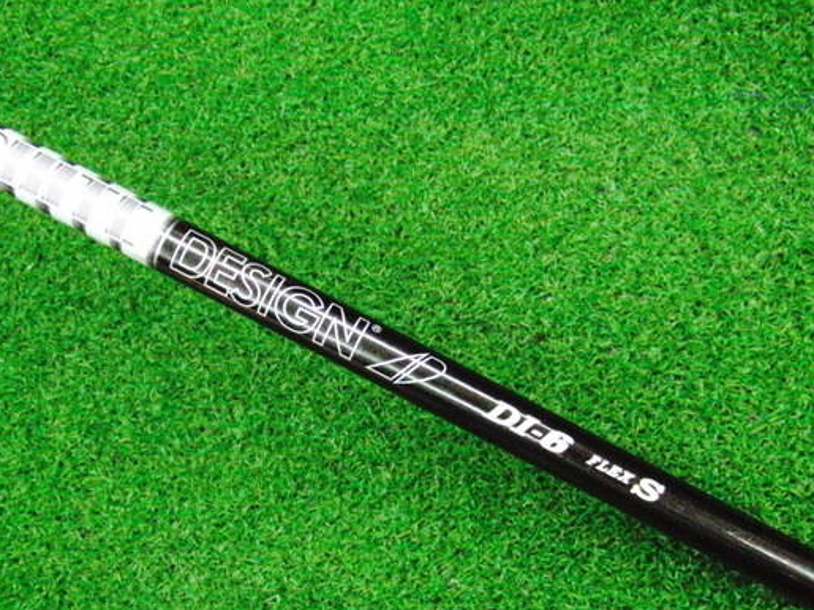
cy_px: 349
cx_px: 360
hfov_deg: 41.2
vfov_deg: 31.5
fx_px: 1081
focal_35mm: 46
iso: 3200
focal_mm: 6.42
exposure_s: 1/160
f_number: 3.6
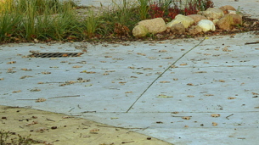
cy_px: -47
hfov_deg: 14.3
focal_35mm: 144
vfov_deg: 8.3
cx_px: 329
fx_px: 991
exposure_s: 1/125
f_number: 9
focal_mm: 35
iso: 400
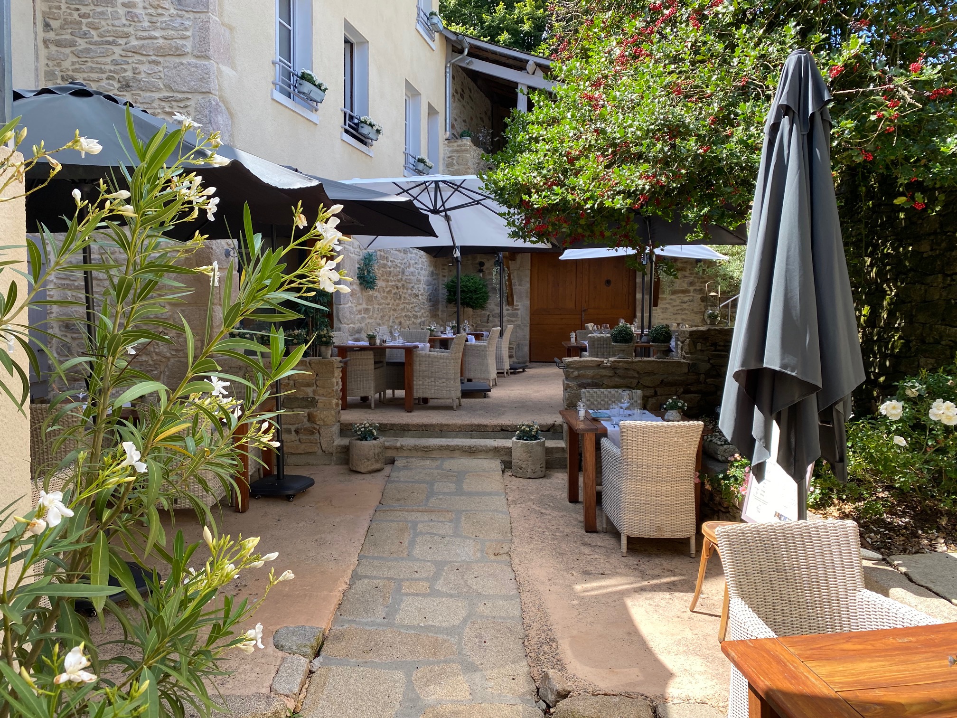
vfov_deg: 53.1
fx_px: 719
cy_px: 359
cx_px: 478
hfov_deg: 67.3
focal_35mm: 26
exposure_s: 1/384
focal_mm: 4.25
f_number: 1.8
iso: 32
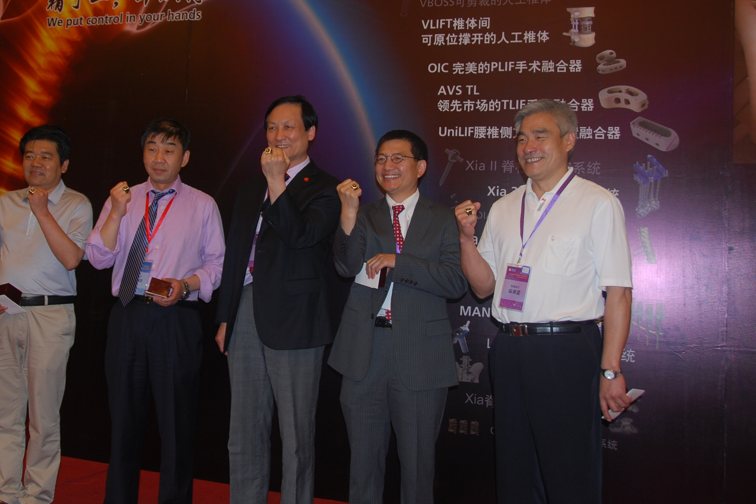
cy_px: 187
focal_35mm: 43
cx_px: 285
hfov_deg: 45.1
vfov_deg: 31.1
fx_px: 903
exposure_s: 1/60
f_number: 3.8
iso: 200
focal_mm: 22
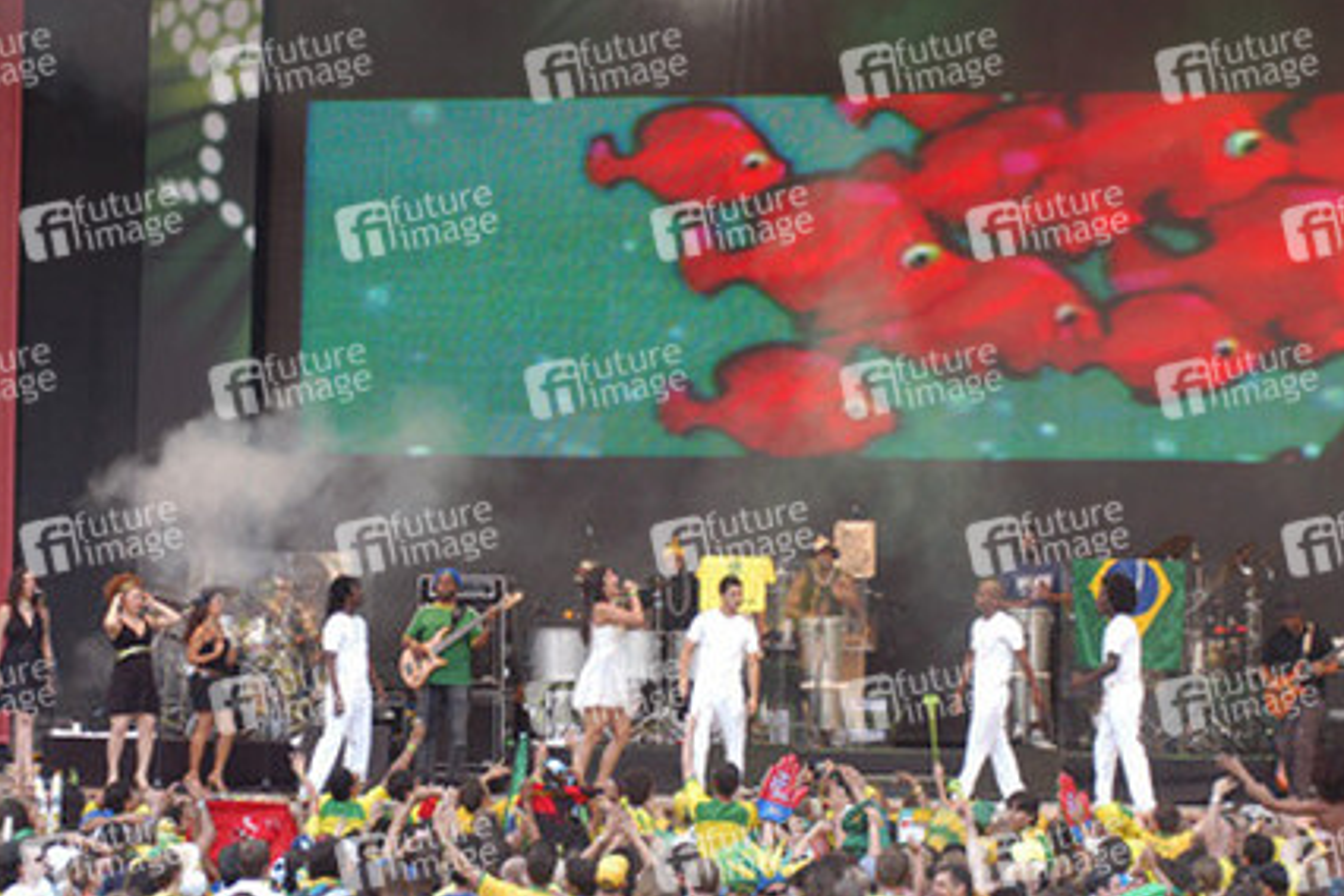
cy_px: 461
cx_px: 648
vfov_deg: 10.8
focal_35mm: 127
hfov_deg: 16.1
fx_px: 4741
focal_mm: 80
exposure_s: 1/160
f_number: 2.8
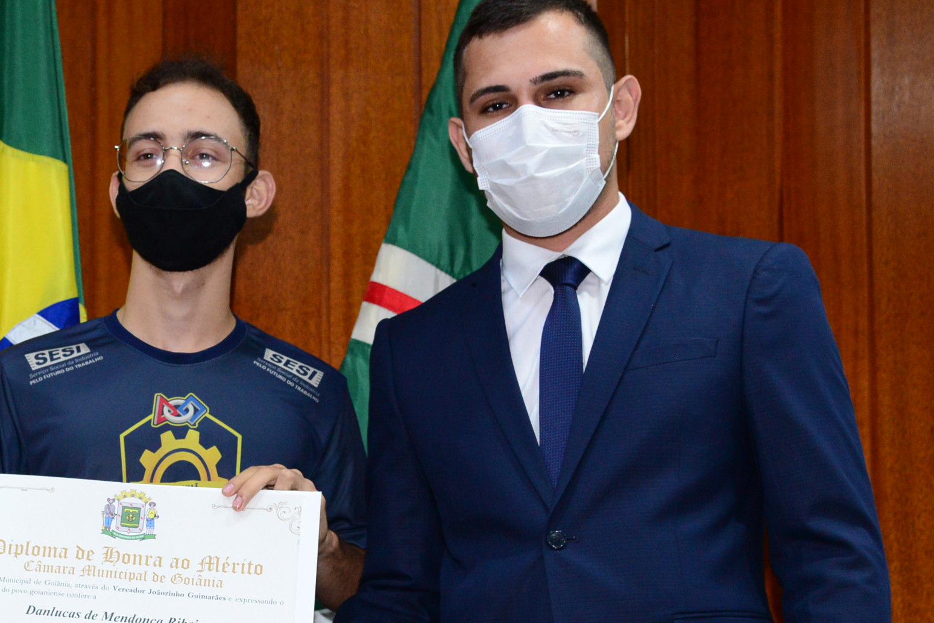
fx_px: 2621
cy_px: 477
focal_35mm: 101
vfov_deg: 13.5
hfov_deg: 19.9
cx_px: 125
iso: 2500
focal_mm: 52
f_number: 4
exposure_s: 1/125
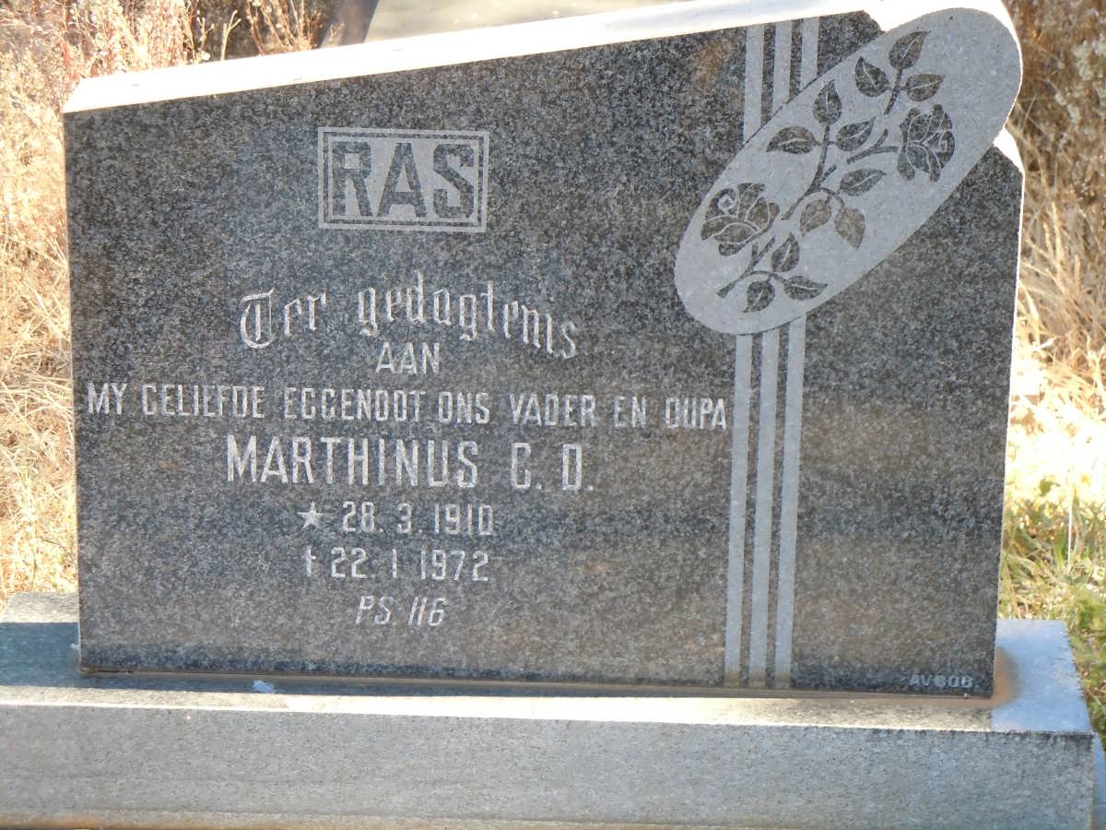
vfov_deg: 12.8
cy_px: 415
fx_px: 3706
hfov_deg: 17.0
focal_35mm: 116
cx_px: 553
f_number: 4.6
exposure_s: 1/80
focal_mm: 20.9
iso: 200
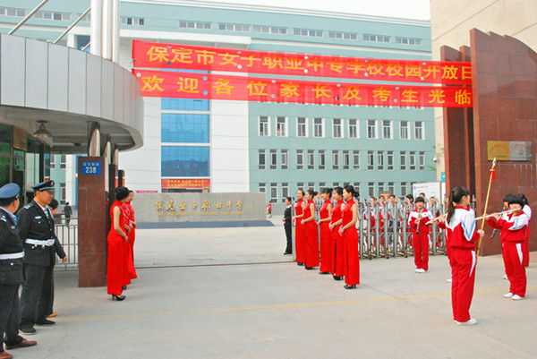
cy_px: 180
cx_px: 268
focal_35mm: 30
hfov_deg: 61.9
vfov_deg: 43.7
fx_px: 448
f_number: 11
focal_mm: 20
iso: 1600
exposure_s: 1/320
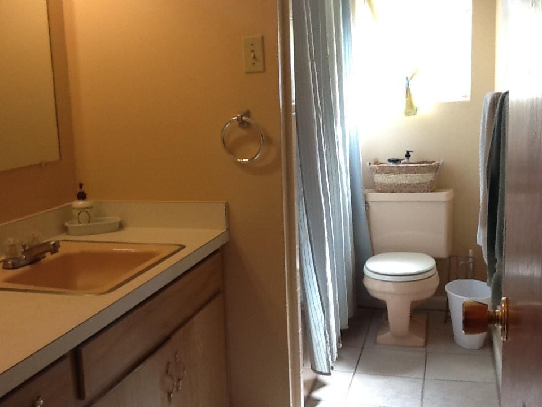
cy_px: 204
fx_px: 689
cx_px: 271
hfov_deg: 42.9
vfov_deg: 32.9
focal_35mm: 44
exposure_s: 1/30
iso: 40
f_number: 2.4
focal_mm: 2.03
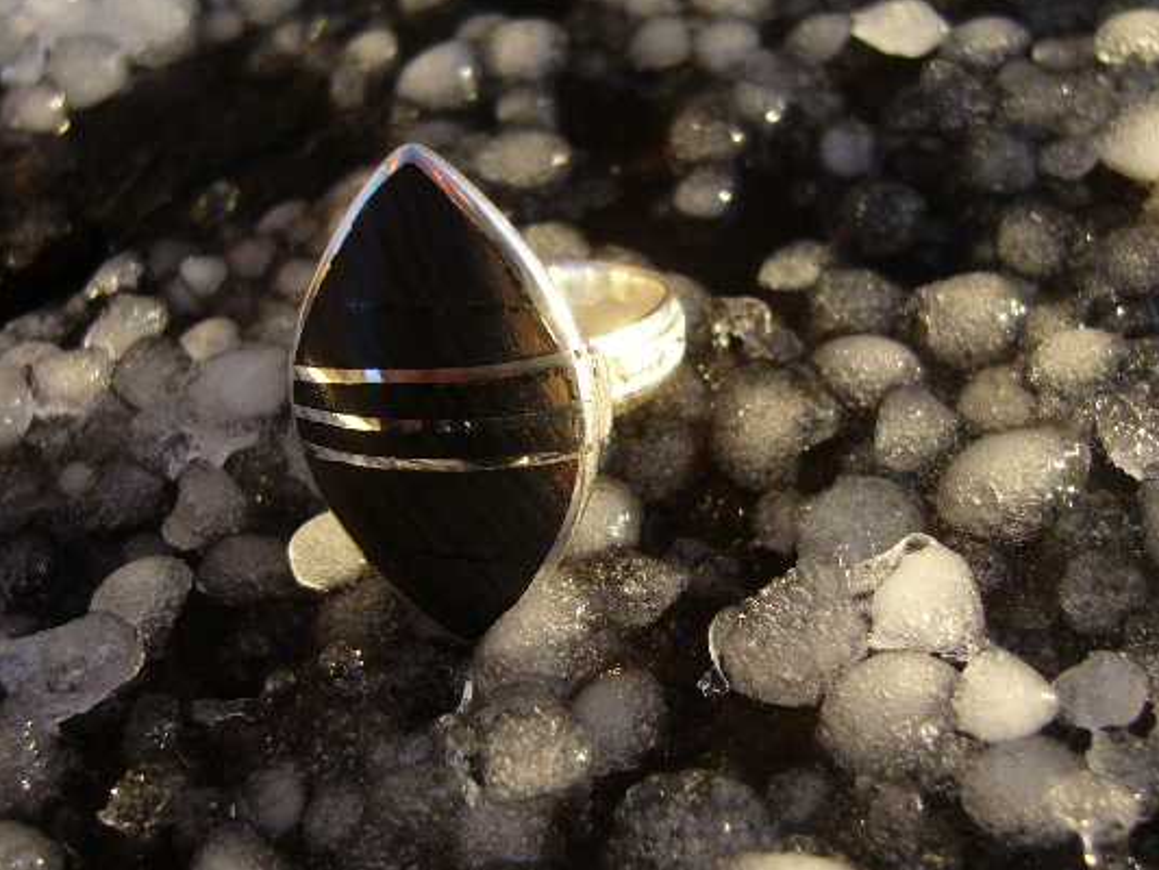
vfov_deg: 34.3
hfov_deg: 44.8
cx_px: 572
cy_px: 402
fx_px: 1407
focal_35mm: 42
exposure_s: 1/200
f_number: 2.8
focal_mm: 5.8
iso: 80
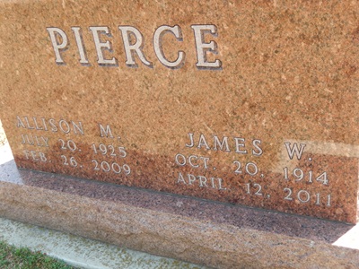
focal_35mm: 45
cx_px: 180
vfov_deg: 32.2
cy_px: 134
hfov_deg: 42.1
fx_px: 467
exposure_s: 1/100
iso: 125
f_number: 4.3
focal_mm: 8.1
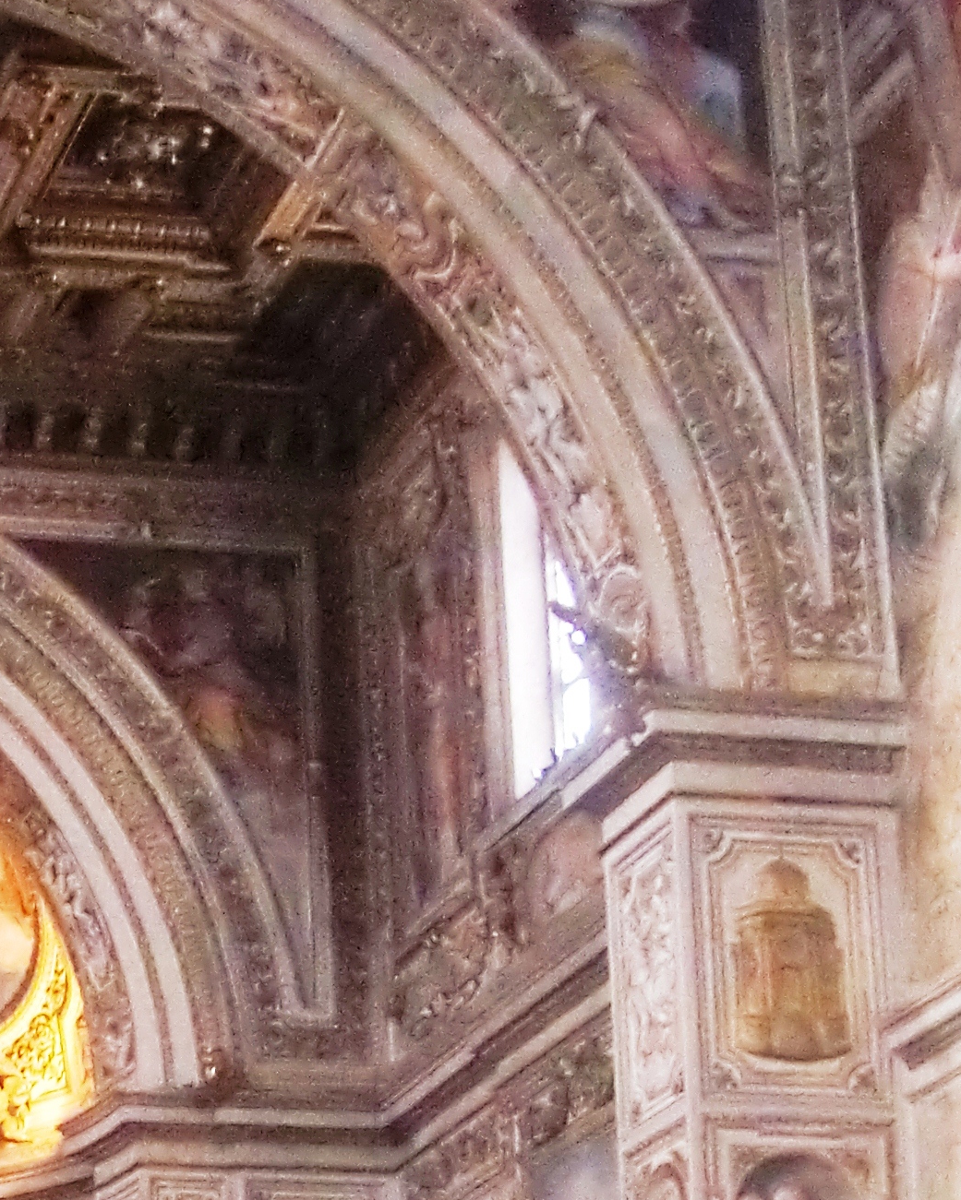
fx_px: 3839
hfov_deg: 13.7
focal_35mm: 108
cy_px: 1391
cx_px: -301
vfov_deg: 17.1
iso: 1600
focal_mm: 6.3
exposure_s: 1/25
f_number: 2.8
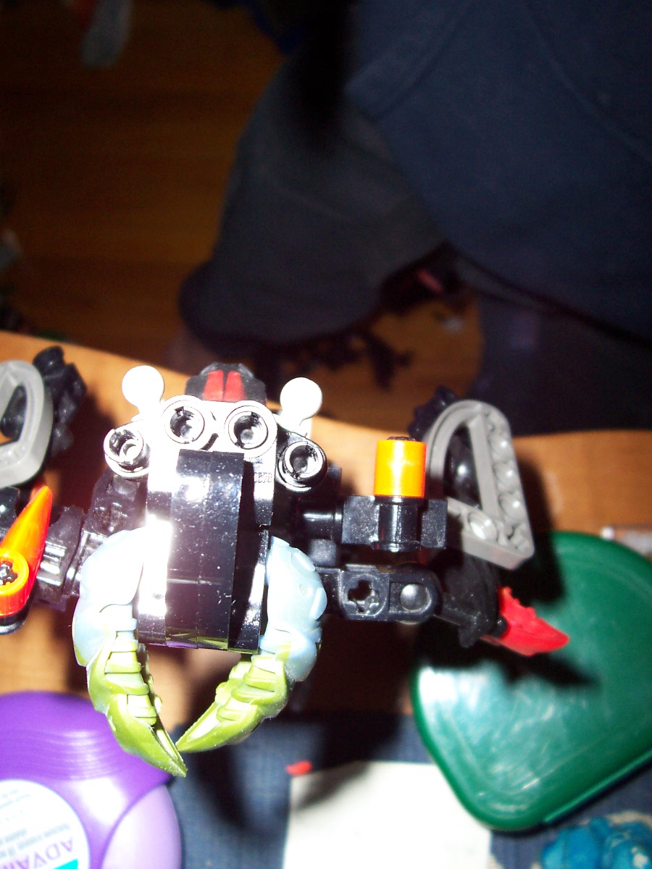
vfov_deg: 50.1
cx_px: 326
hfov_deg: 38.7
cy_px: 434
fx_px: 929
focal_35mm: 37
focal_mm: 5.6
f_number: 2.8
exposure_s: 1/60
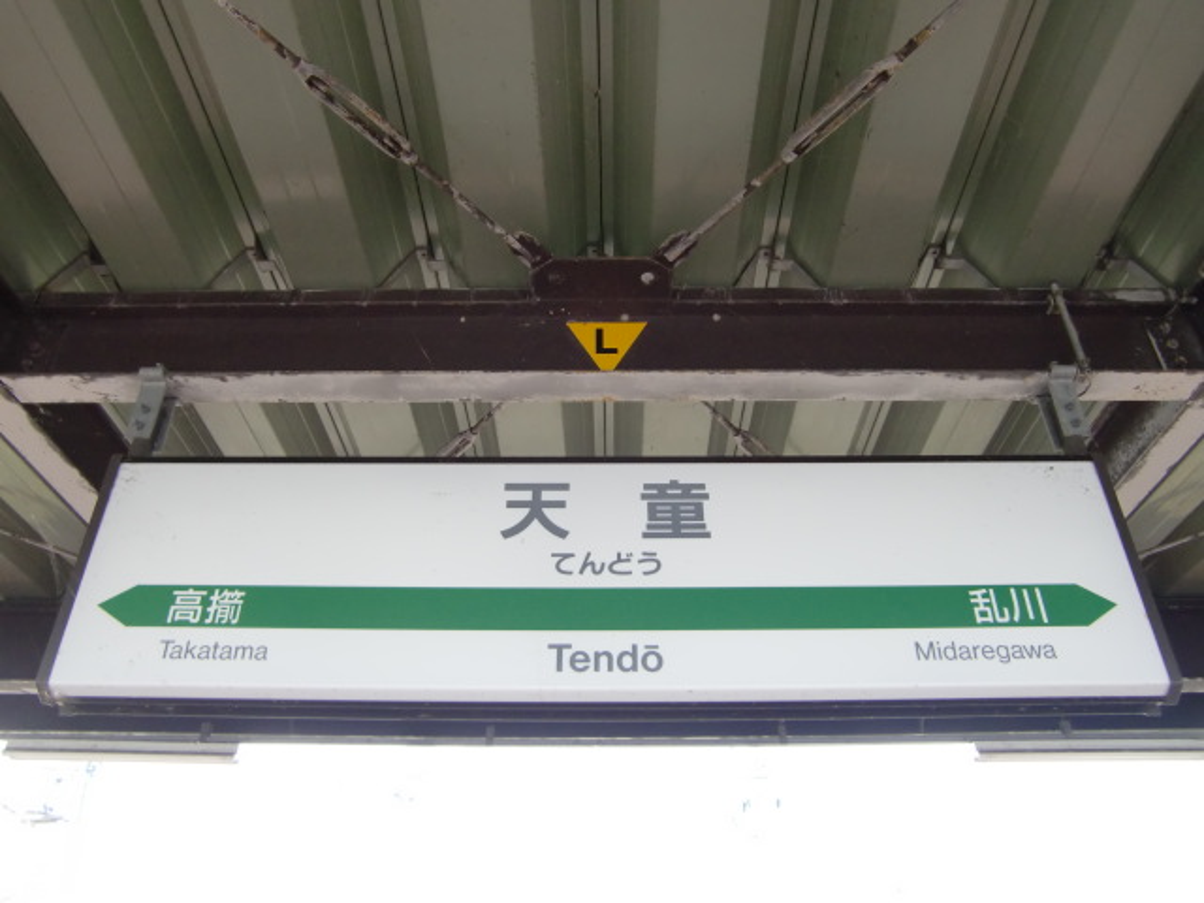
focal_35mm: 28
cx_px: 602
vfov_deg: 49.7
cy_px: 452
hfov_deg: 63.4
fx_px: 974
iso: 200
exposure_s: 1/60
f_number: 2.6
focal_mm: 4.9
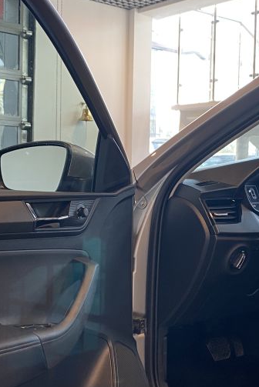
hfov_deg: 24.7
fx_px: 593
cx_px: 132
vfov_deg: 36.2
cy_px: 182
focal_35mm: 55
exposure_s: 1/50
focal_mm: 4.25
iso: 64
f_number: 1.8
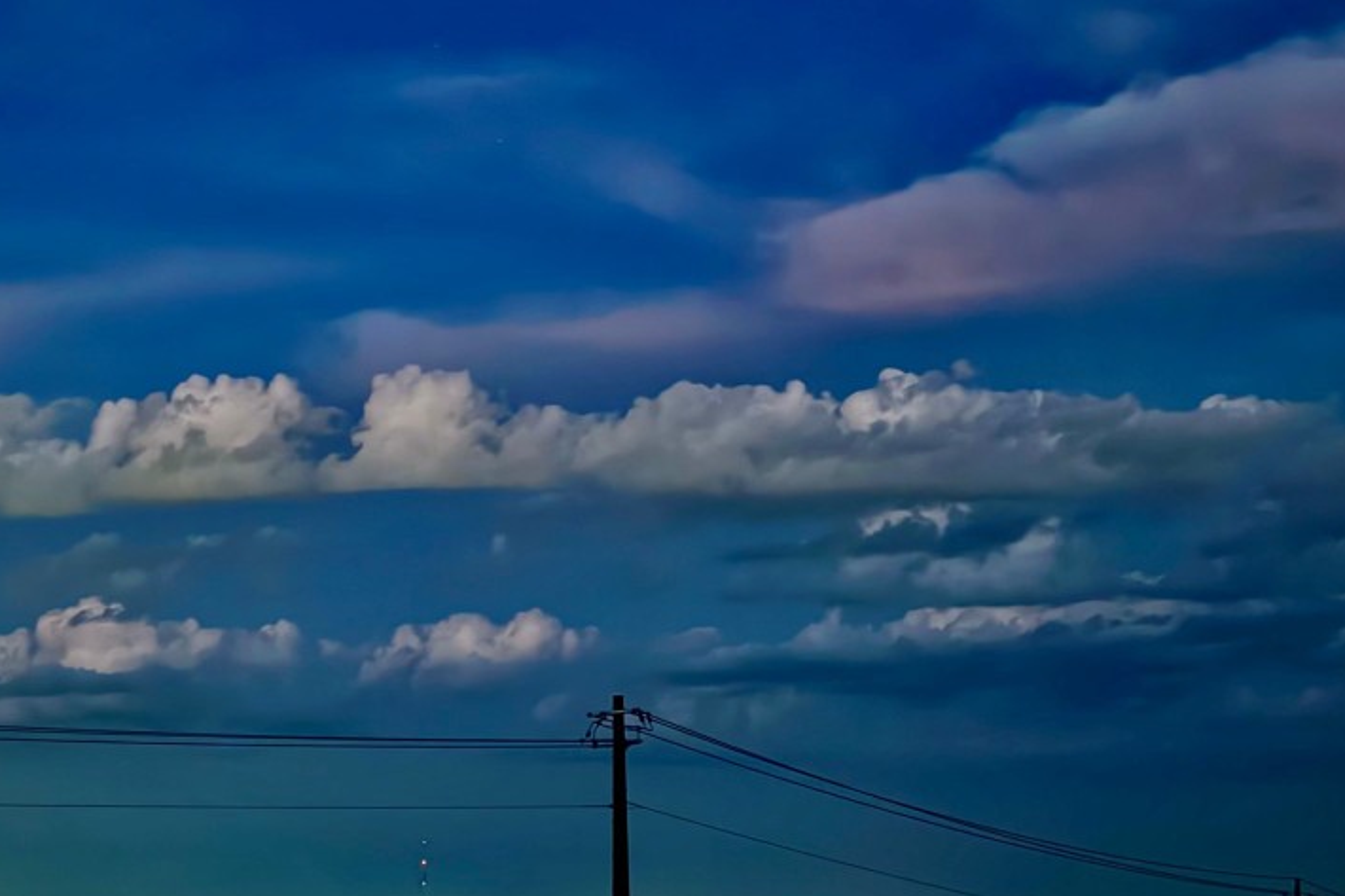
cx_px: 419
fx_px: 2689
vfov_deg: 18.8
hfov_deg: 27.9
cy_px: 636
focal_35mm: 72
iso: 640
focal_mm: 6.76
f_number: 1.78
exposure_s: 1/5
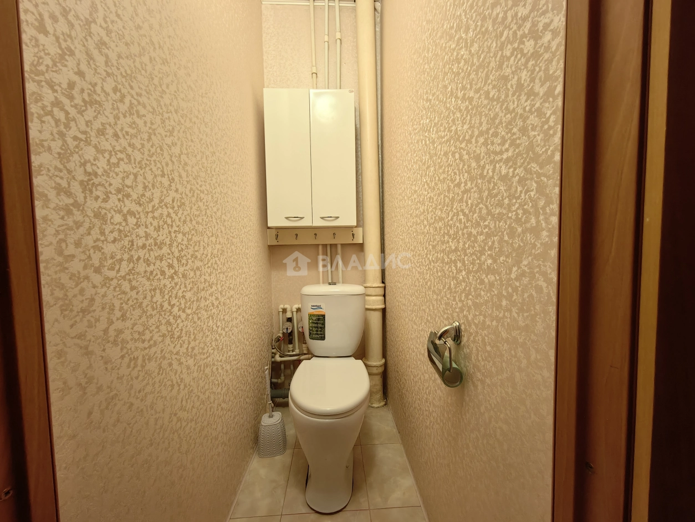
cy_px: 261
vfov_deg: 89.9
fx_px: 261
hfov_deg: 106.2
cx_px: 348
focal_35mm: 13
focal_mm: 1.95
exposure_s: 1/33.3
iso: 250
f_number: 2.2
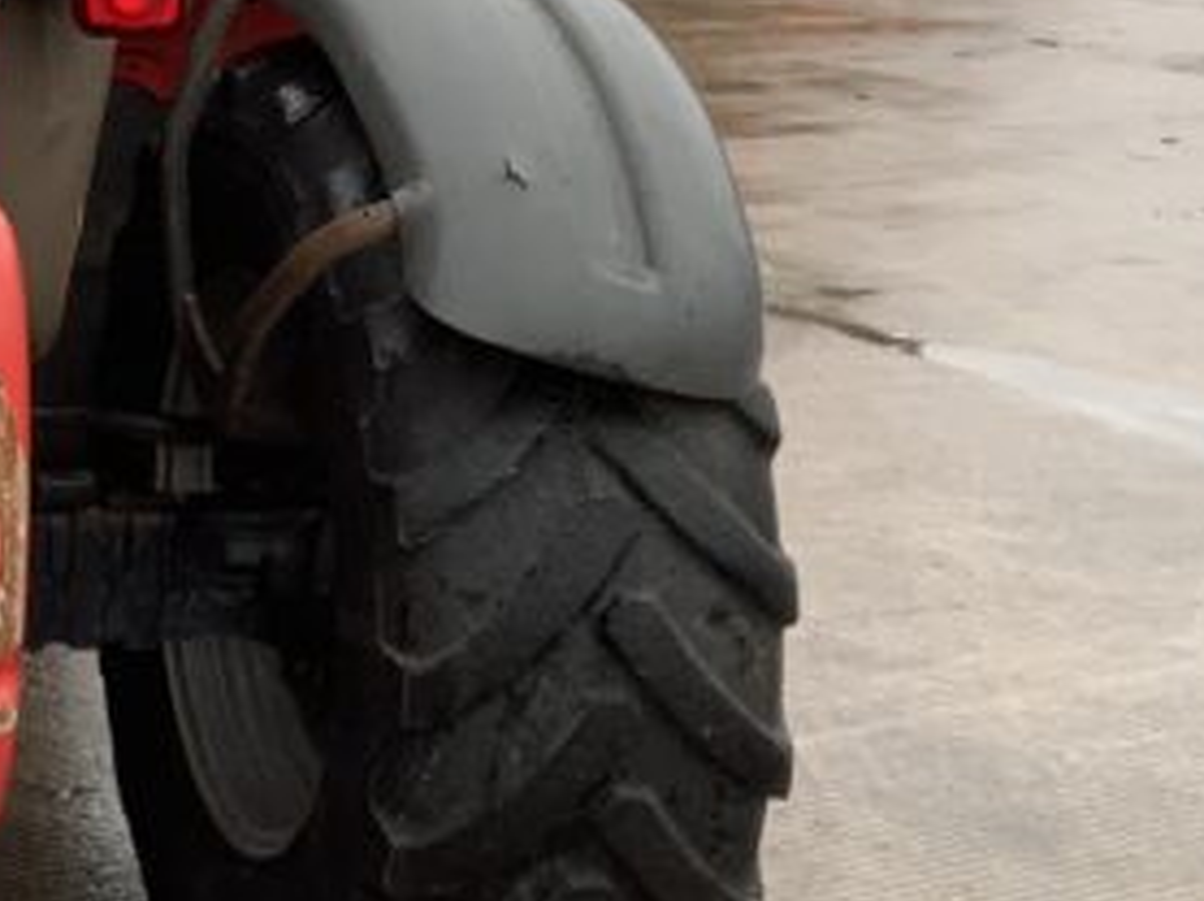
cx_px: -121
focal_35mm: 107
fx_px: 3718
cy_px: 17
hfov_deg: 17.7
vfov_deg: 13.6
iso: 16
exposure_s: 1/241
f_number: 1.8
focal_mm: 3
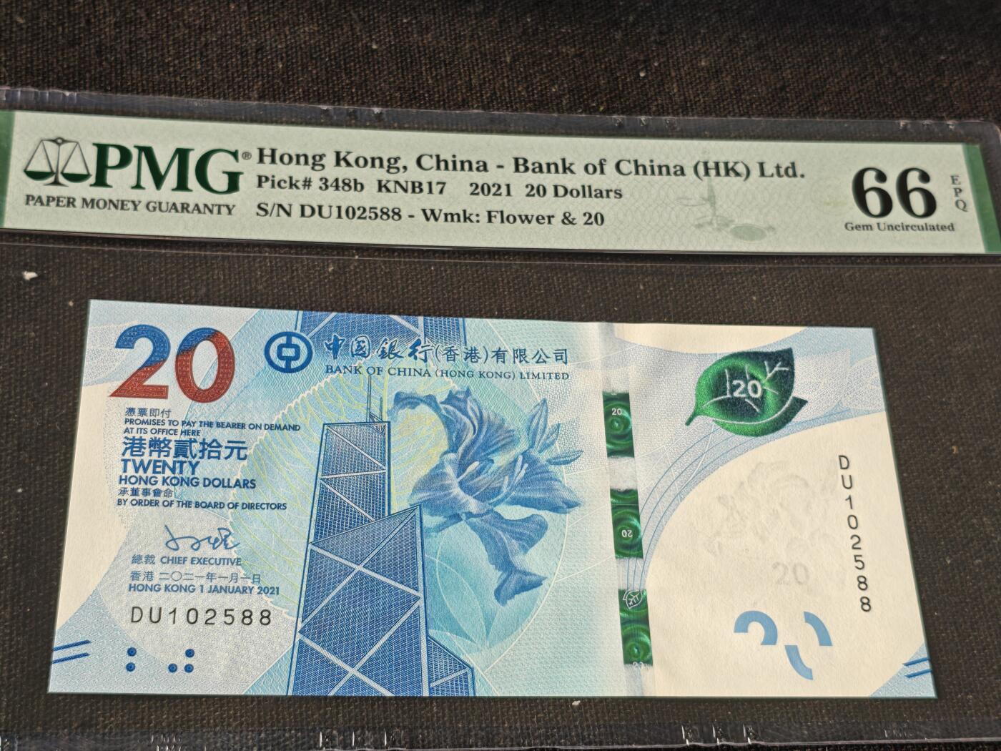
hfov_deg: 35.5
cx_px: 500
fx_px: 1562
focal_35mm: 54
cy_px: 376
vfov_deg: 27.0
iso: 50
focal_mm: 4.94
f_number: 1.5
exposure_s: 1/256
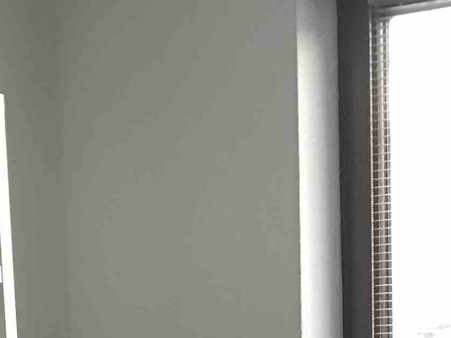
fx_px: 1759
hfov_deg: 14.6
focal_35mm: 135
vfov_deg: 9.8
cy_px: 776
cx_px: 163
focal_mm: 3.99
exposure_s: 1/17
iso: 100
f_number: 1.8
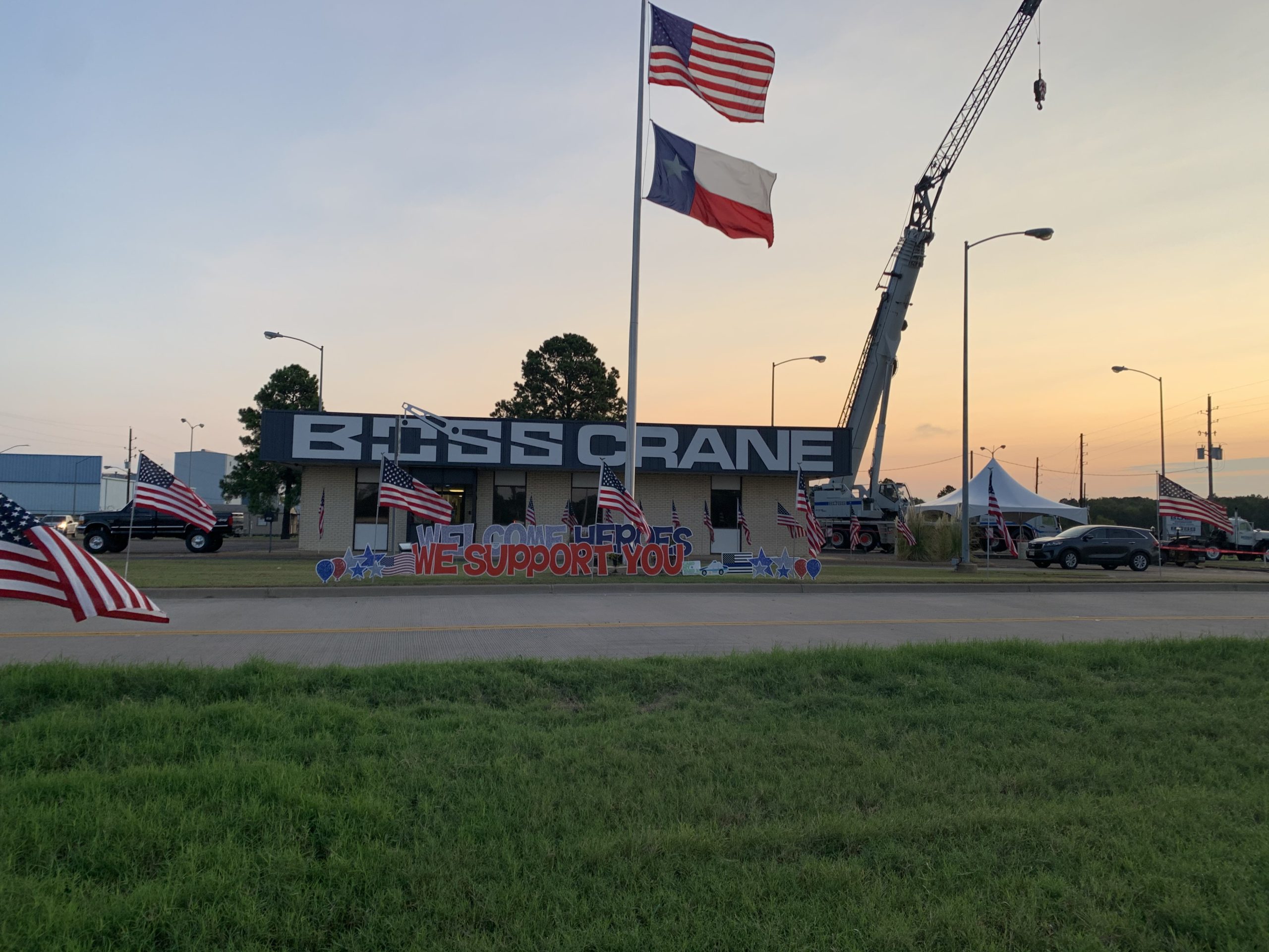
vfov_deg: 53.1
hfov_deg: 67.3
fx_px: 953
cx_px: 634
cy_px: 476
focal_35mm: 26
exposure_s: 1/275
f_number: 1.8
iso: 25
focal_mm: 4.25
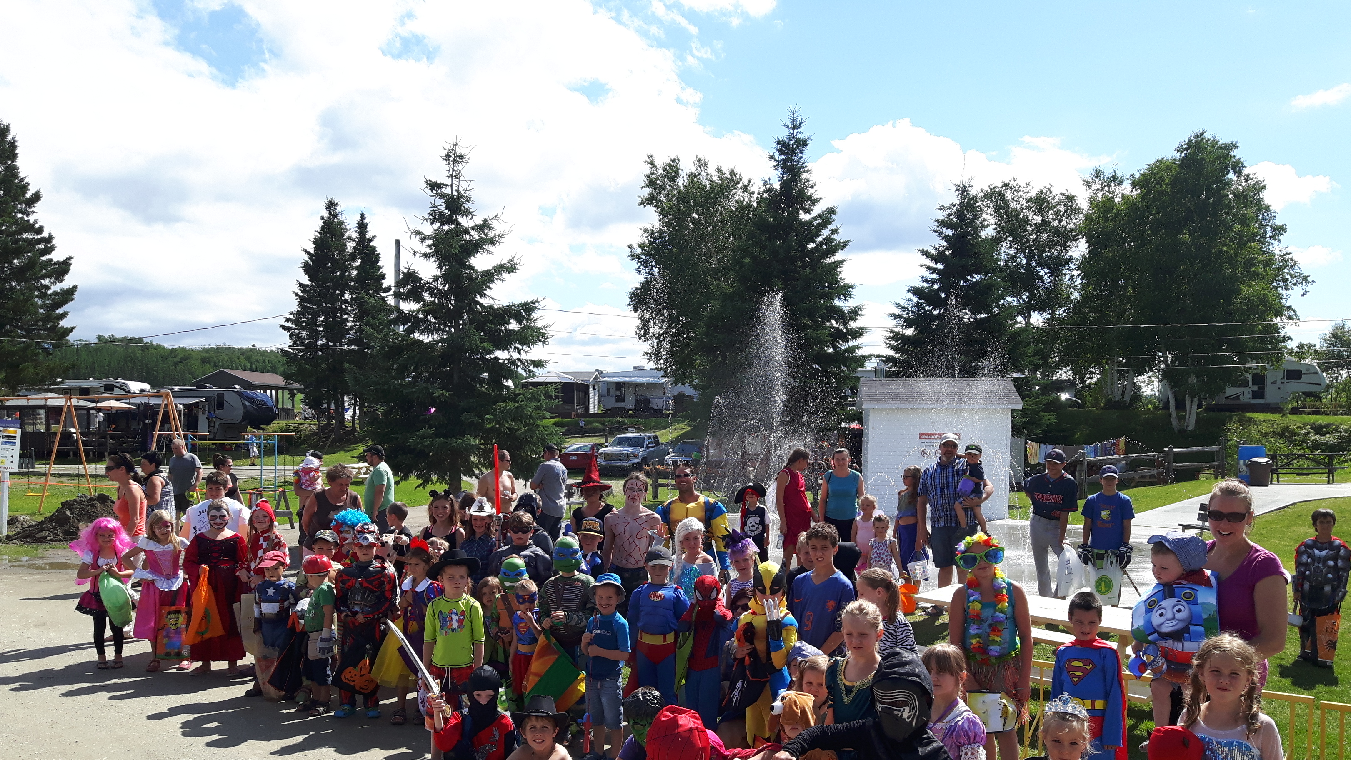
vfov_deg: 34.5
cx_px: 673
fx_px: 1218
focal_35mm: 34
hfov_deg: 58.0
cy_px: 482
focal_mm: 3.7
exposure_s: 1/984
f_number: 1.9
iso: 40
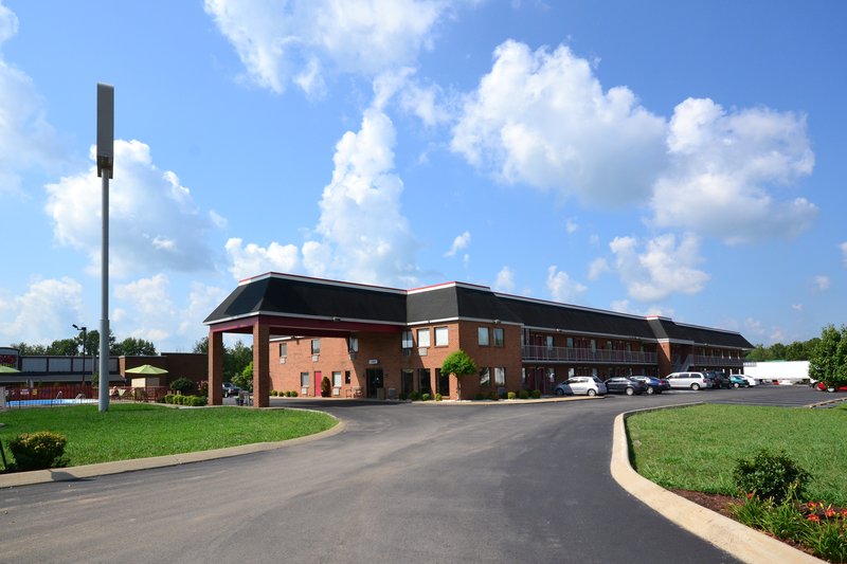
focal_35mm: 21
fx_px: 494
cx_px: 424
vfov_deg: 59.5
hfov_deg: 81.2
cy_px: 282
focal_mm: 14
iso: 400
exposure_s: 1/500
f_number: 11
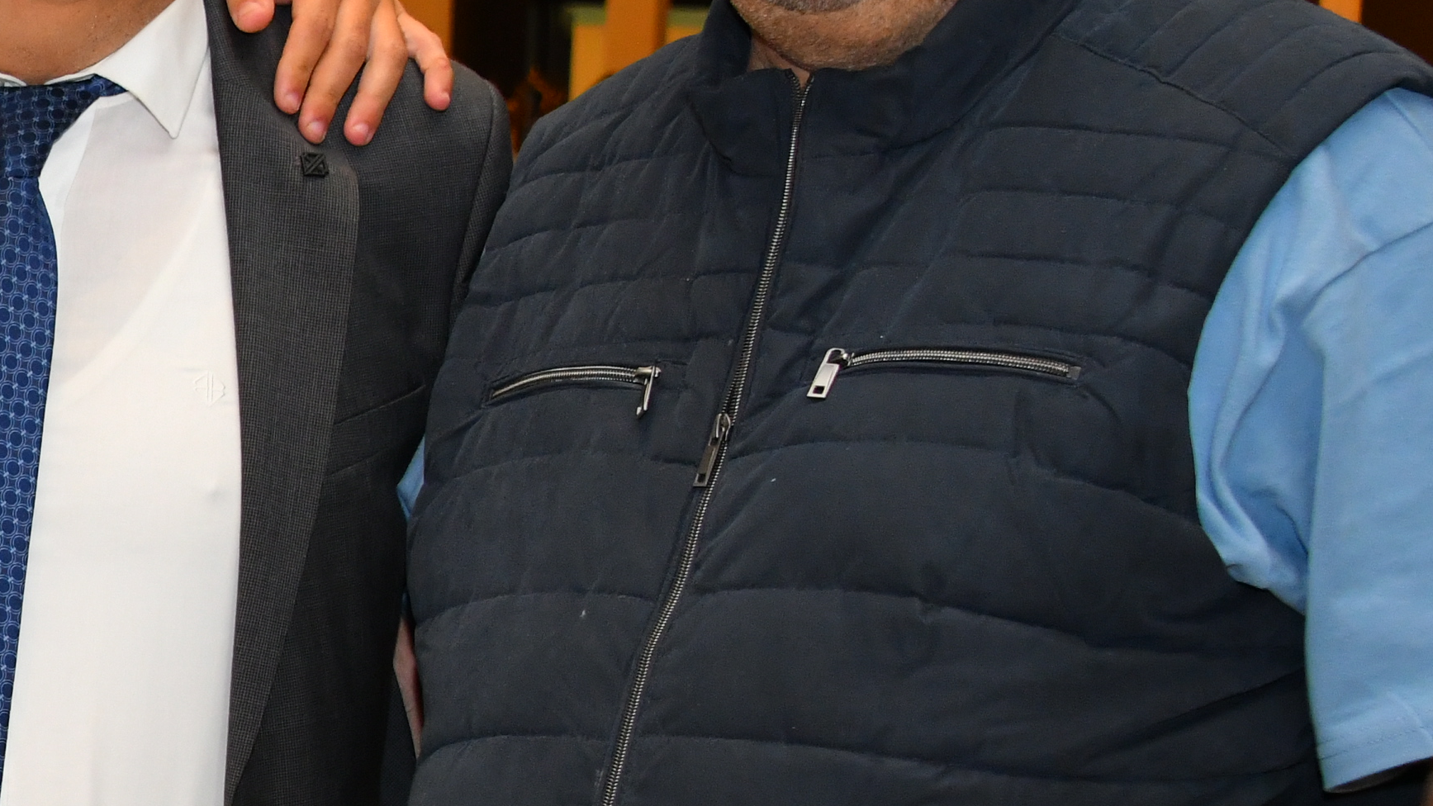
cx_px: -486
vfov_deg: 7.7
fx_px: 5966
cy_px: 444
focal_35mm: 157
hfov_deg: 13.2
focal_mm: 42
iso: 1000
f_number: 5.6
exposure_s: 1/50
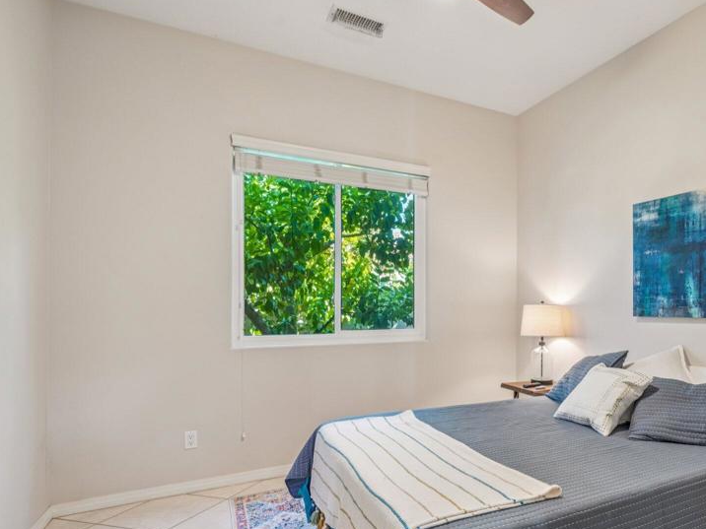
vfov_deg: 60.7
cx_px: 487
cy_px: 310
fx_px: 449
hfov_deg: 73.4
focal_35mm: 22
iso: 400
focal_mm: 16
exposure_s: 1/6
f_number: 8
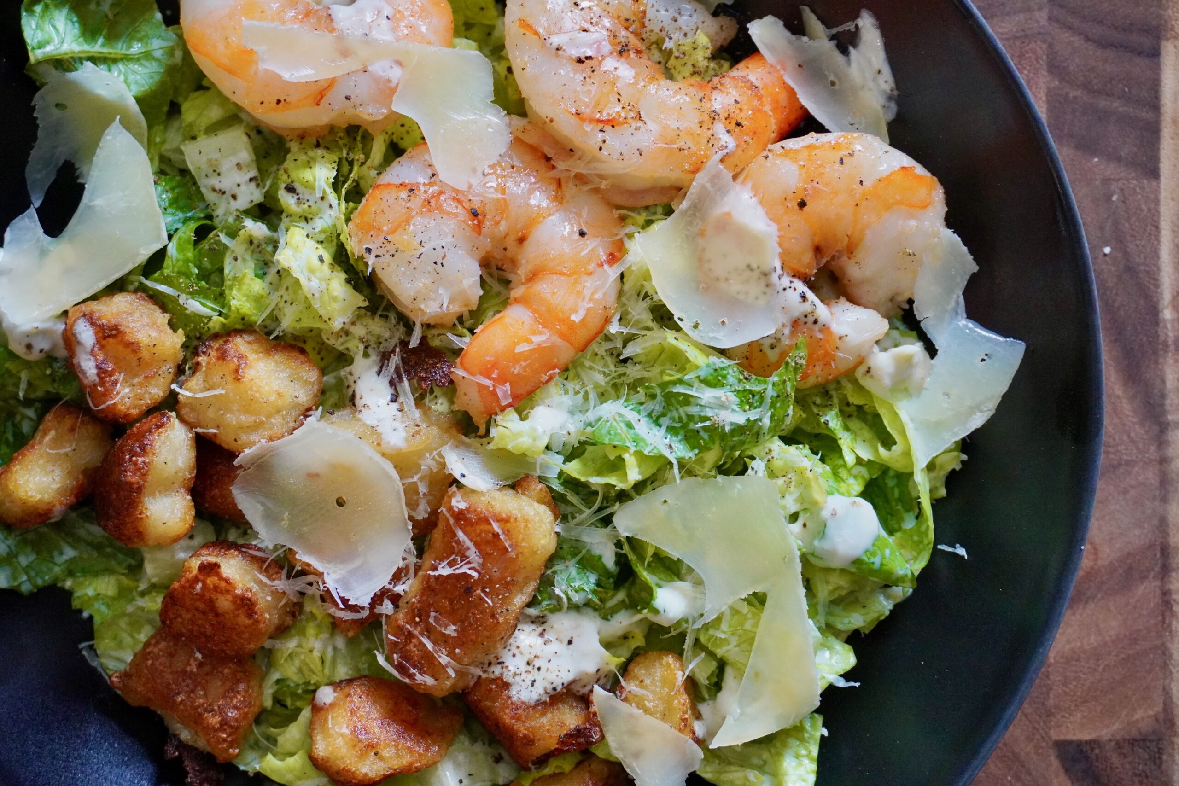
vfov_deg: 27.3
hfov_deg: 40.0
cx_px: 590
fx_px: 1621
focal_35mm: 50
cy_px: 393
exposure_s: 1/400
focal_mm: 33
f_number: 5.6
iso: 2500
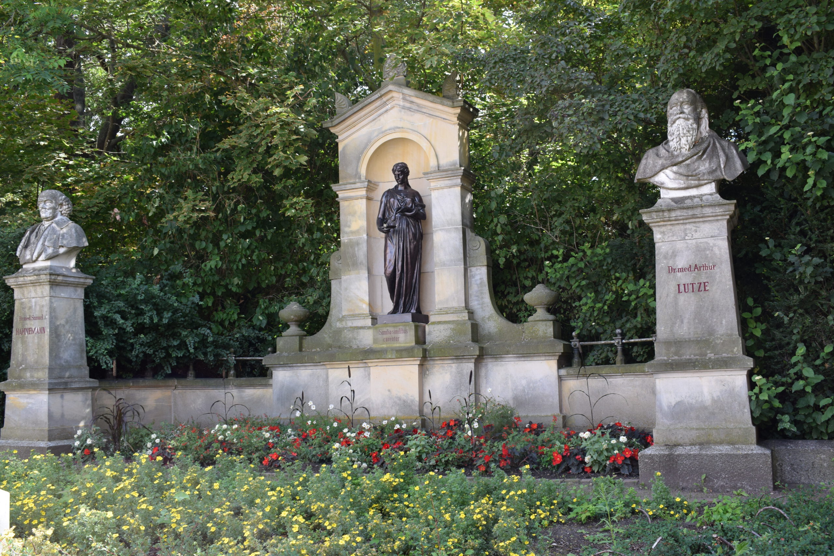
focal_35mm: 36
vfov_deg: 36.9
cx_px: 417
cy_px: 278
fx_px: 834
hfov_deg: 53.1
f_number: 7.1
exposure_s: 1/160
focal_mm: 24
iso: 400
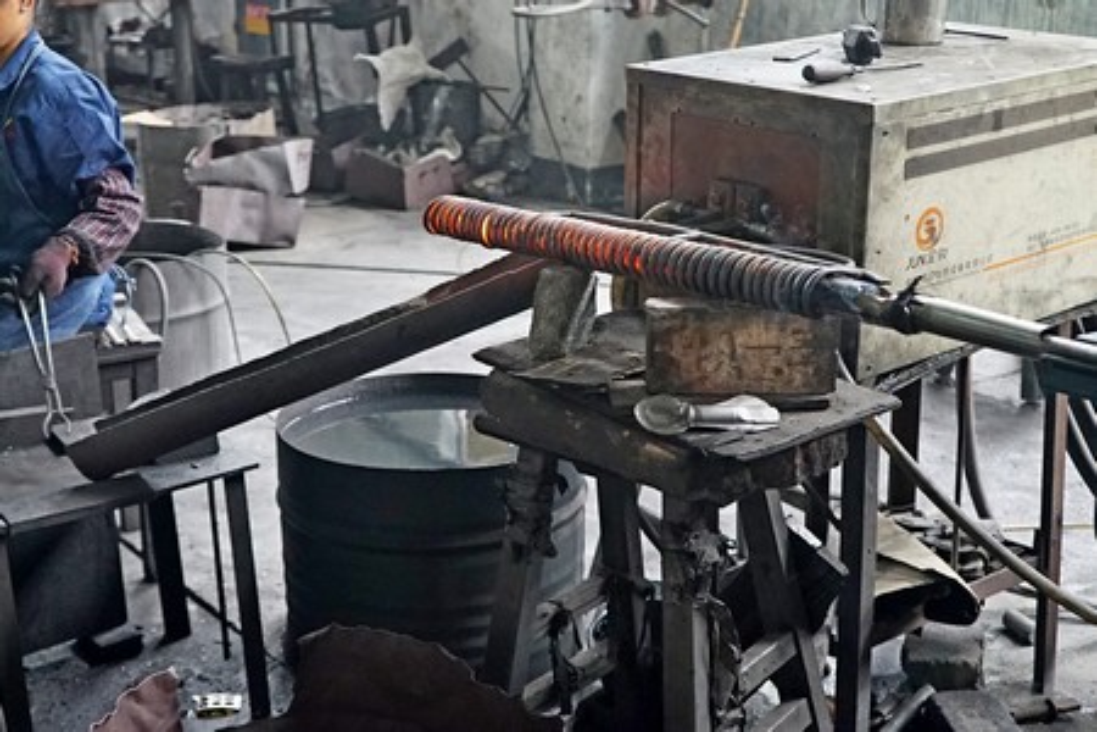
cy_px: 366
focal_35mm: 38
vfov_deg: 35.1
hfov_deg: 50.7
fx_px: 1158
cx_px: 548
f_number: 4
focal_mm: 38
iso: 6400
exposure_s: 1/160
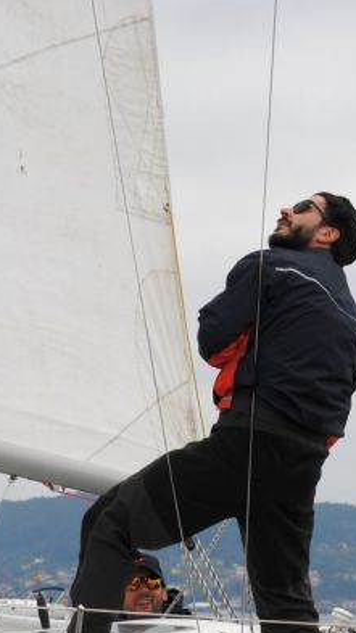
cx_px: 197
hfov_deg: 6.9
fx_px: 2955
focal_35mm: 176
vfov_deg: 12.2
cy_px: 429
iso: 100
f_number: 8
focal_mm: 55
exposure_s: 1/250
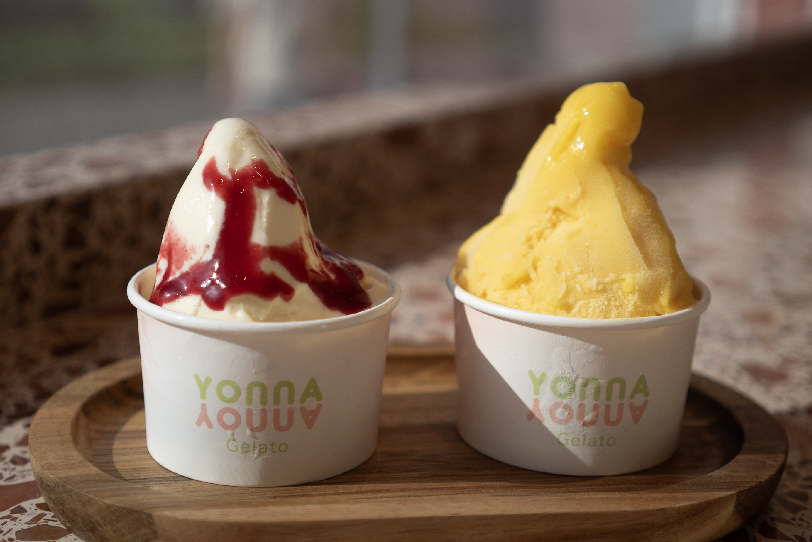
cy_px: 271
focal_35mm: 52
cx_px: 406
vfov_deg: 26.0
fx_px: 1173
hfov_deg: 38.2
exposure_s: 1/1600
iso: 100
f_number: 2.8
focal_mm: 35
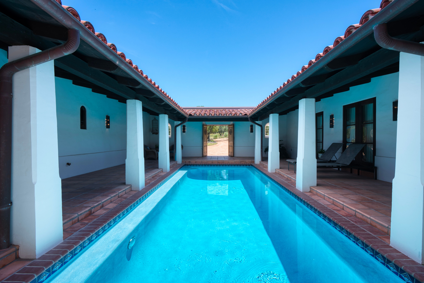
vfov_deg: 73.8
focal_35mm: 16
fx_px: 189
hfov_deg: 96.7
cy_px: 142
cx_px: 212
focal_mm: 16
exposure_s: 1/20
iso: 100
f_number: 11
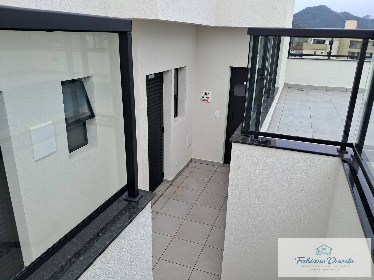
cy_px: 140
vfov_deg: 51.4
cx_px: 187
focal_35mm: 27
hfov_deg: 65.3
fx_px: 292
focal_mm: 4
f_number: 1.8
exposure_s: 1/372
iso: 50
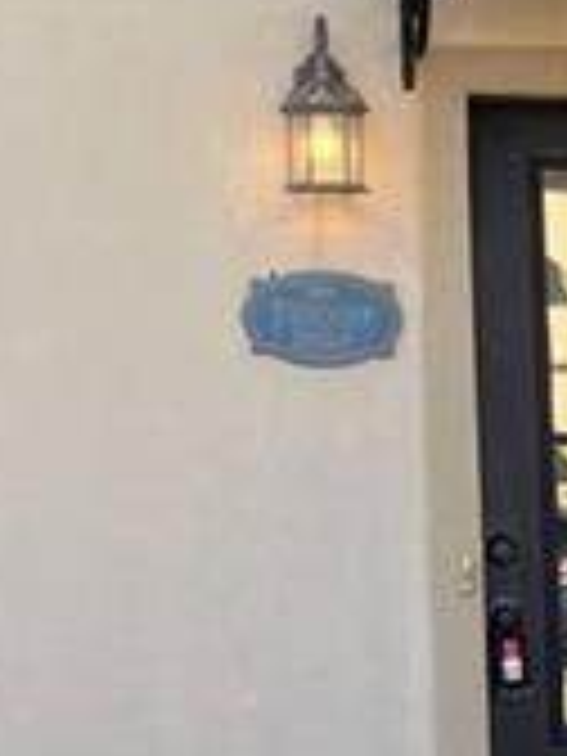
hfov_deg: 12.3
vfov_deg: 15.7
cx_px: 40
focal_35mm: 119
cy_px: -248
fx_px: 2599
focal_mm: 5.7
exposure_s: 1/853
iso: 50
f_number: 1.5
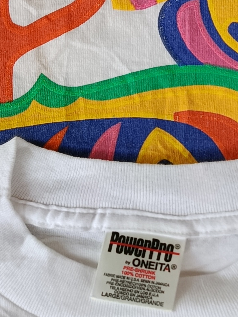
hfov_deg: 14.4
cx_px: 184
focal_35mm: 102
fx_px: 935
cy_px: 231
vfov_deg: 19.1
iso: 86
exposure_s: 1/120
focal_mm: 5.24
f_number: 1.7
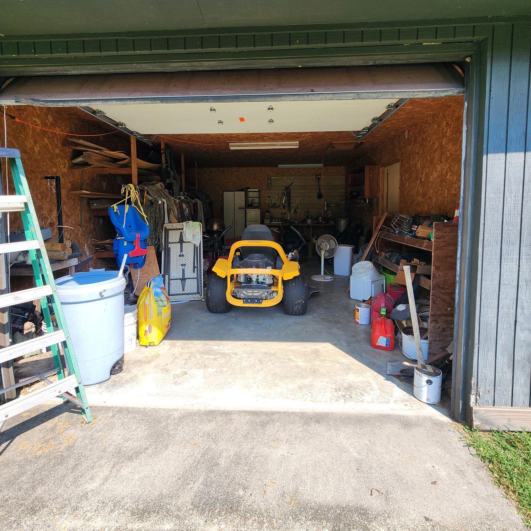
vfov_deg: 86.9
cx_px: 256
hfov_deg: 87.4
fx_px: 278
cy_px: 230
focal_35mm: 16
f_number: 2.2
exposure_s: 1/705
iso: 50
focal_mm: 2.2
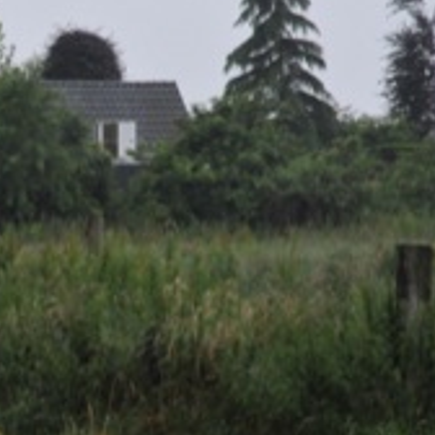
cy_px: 286
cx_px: -60
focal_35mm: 364
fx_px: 5175
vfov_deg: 4.8
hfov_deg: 4.8
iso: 2000
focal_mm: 120
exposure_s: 1/400
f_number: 10
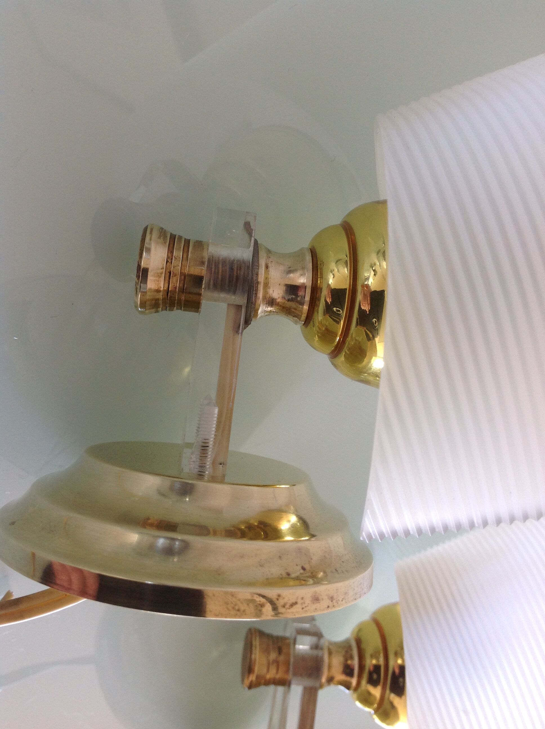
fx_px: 737
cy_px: 364
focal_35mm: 35
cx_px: 272
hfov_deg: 40.6
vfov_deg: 52.7
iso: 64
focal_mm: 4.28
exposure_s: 1/40
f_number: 2.4
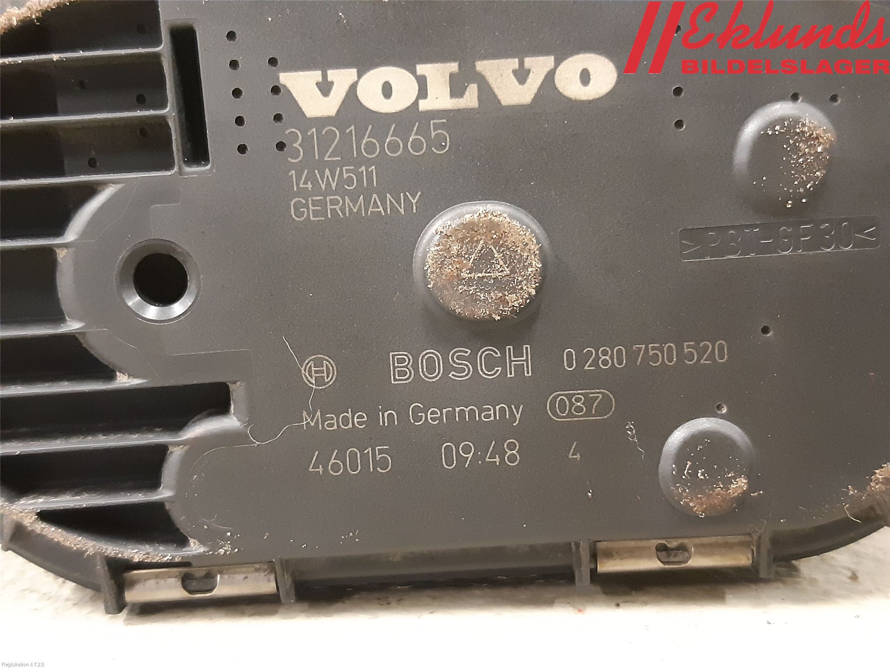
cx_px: 445
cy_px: 334
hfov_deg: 67.3
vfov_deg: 53.1
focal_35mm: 26
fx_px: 668
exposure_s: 1/25
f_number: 1.7
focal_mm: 3.93
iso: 640
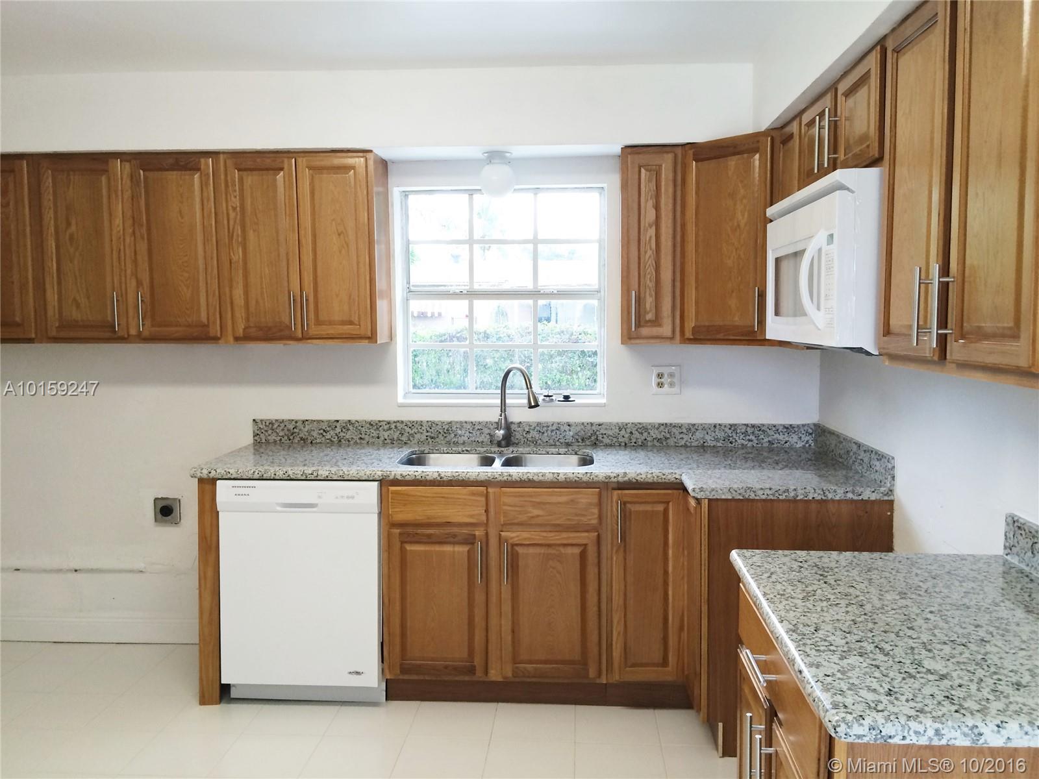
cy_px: 390
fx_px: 870
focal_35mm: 29
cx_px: 520
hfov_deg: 61.7
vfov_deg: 48.2
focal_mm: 4.15
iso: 32
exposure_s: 1/30
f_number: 2.2
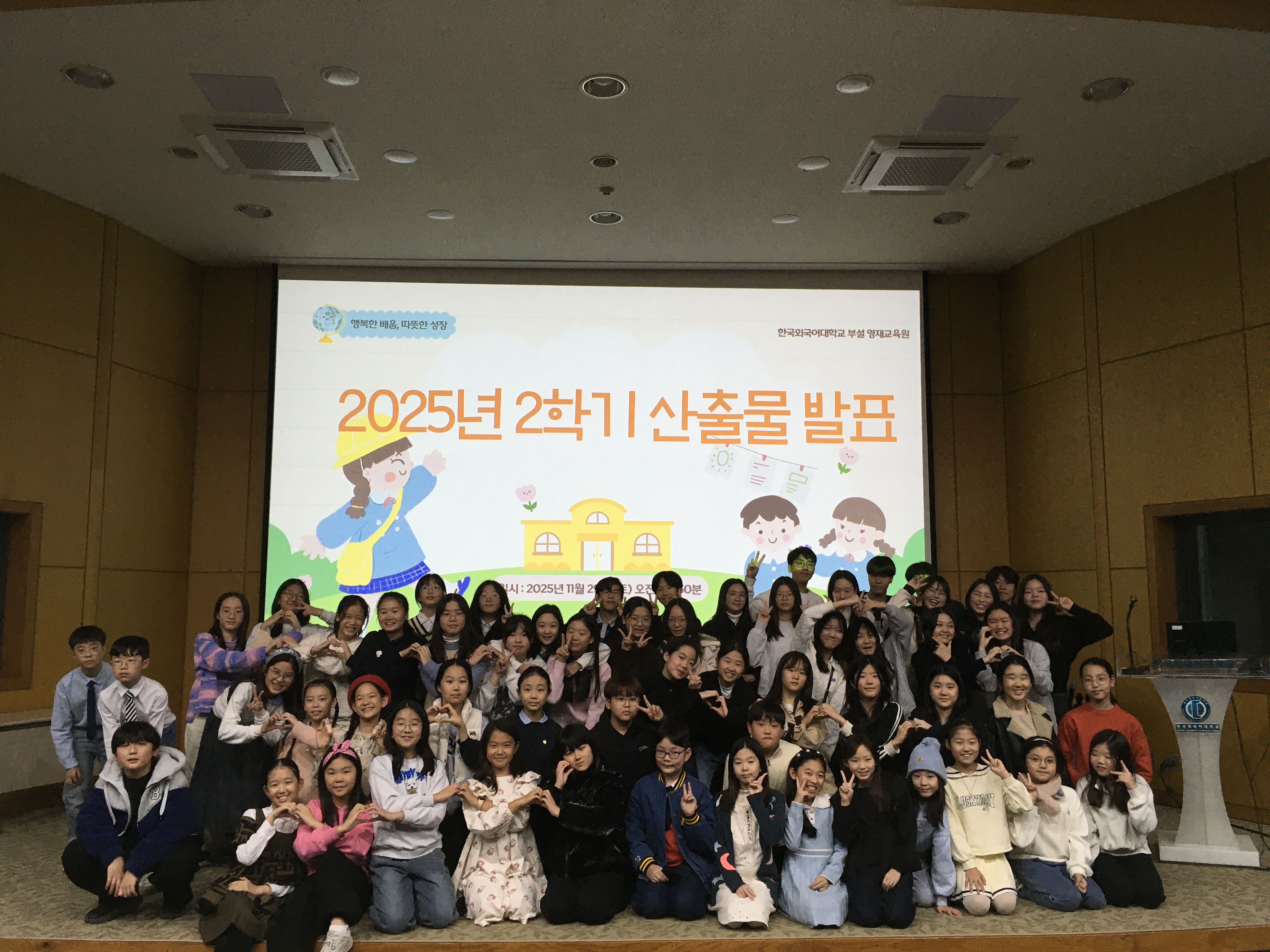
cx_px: 635
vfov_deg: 48.2
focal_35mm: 29
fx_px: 1064
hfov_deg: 61.7
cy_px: 476
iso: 32
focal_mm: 4.15
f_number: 2.2
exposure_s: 1/30
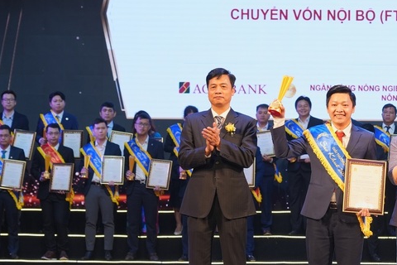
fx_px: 1676
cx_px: 324
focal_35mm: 152
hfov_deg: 13.4
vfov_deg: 9.0
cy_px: 131
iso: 1000
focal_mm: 89
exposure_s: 1/200
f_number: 6.3
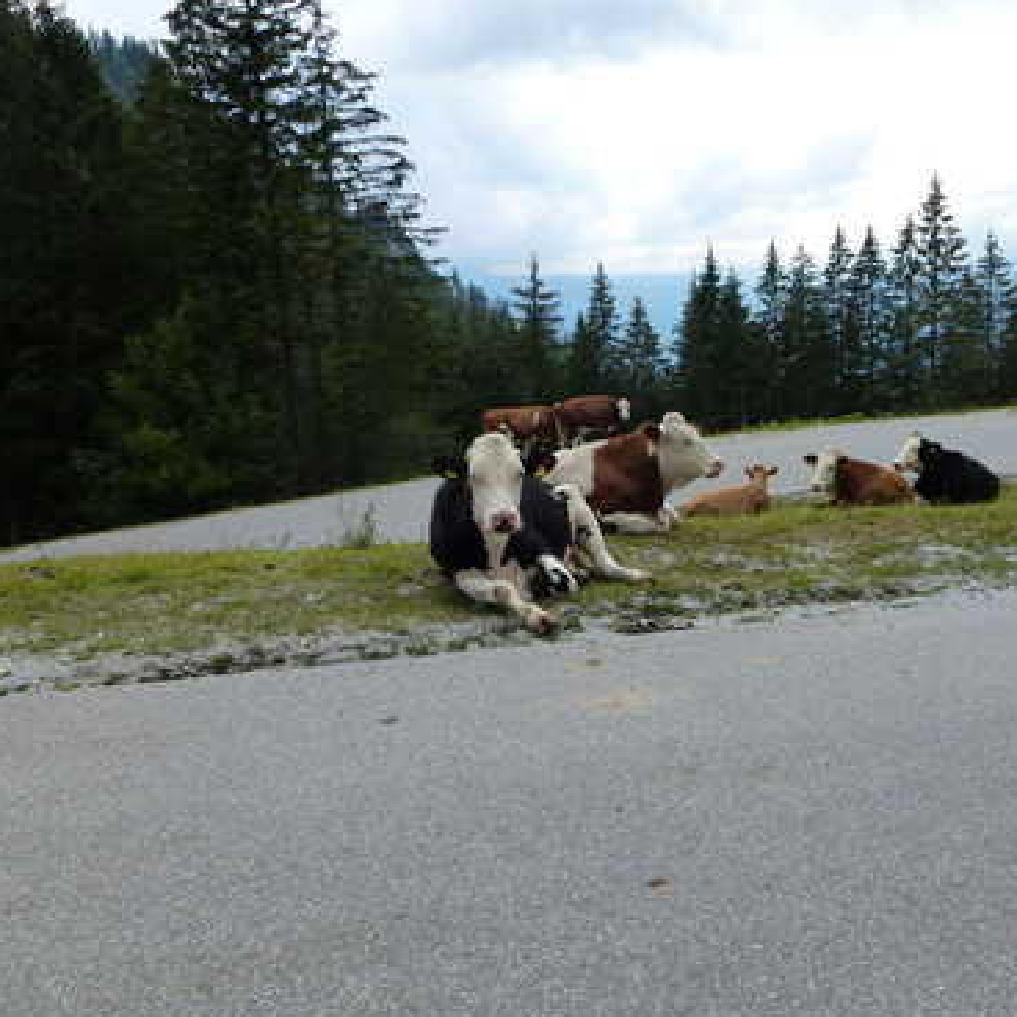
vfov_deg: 54.0
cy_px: 510
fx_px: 997
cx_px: 636
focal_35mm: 30
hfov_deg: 53.4
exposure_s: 1/500
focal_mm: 4.3
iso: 160
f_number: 4
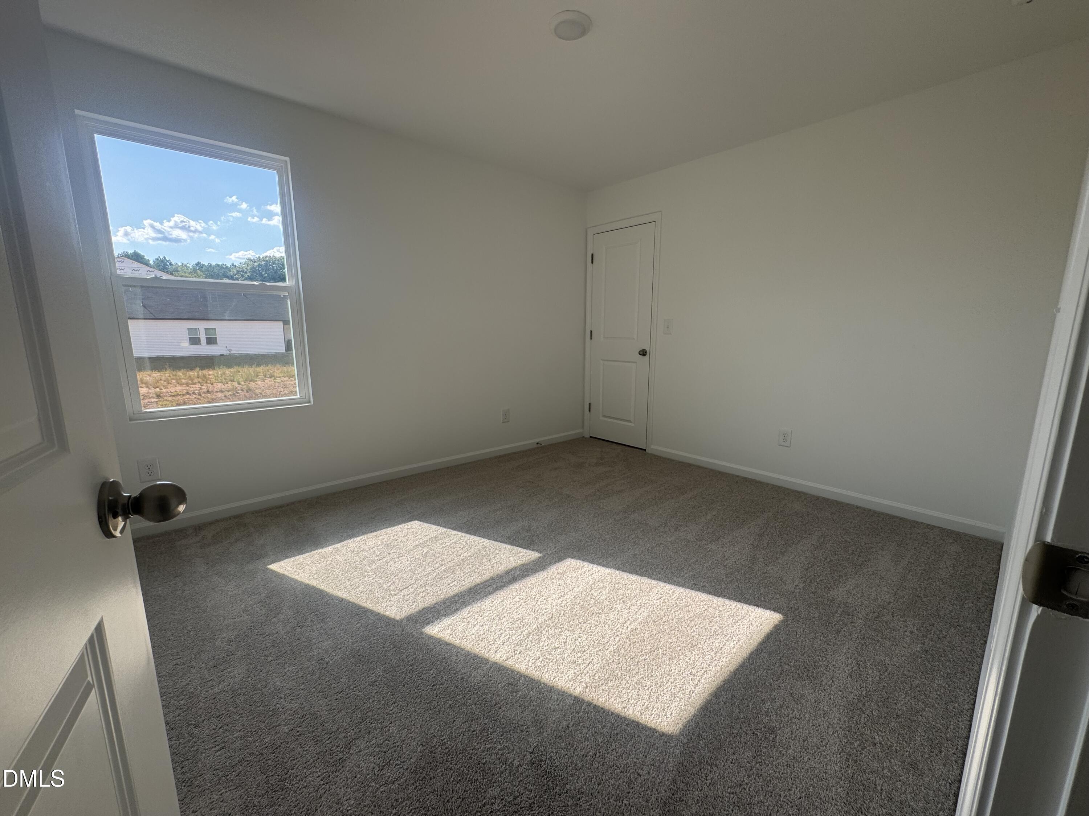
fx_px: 440
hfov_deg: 102.1
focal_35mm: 14
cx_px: 544
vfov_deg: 85.7
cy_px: 408
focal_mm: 2.22
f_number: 2.2
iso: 40
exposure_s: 1/215
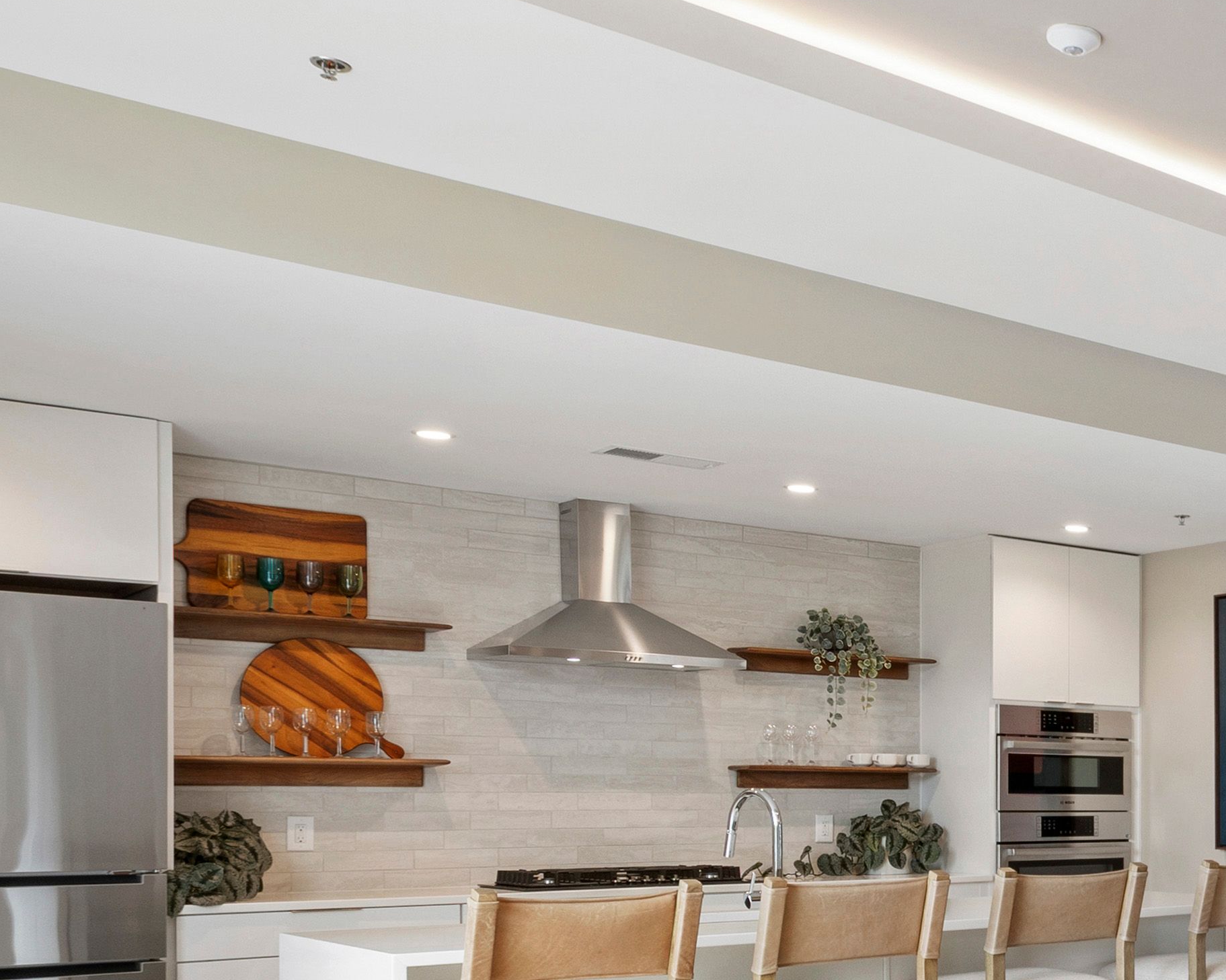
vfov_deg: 34.0
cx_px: 1473
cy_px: 765
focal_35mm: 43
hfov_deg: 34.4
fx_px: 1560
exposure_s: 1/3
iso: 100
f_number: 8
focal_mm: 10
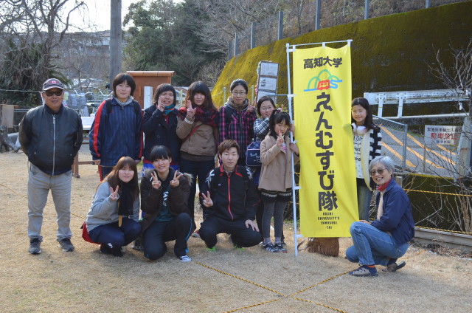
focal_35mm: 48
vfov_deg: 28.0
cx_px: 236
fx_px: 628
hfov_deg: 41.2
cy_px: 156
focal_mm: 32
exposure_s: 1/125
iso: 200
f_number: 5.6
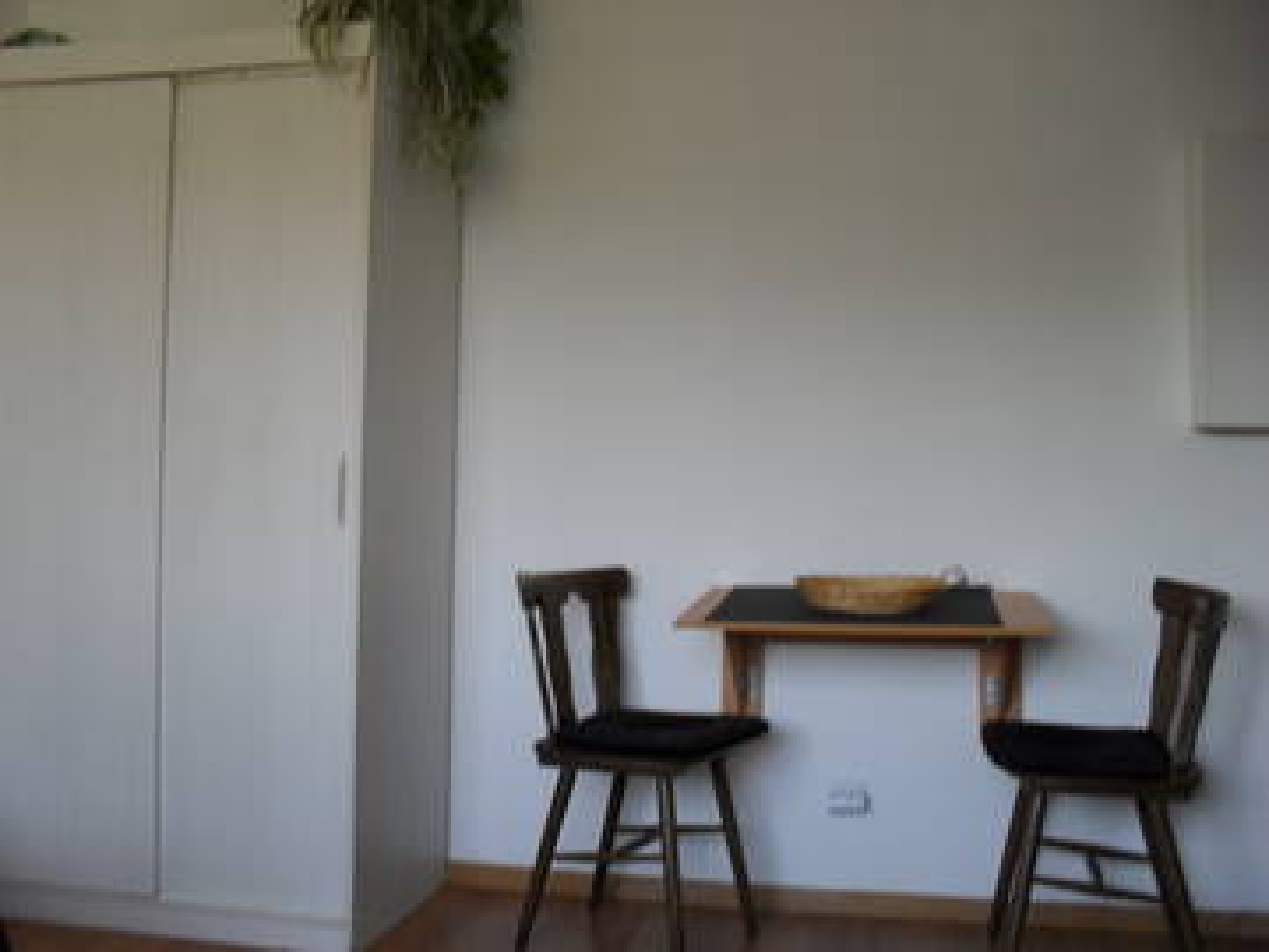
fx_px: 1283
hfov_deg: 52.6
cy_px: 476
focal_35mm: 35
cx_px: 634
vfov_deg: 40.7
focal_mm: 6.3
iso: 100
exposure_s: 1/30
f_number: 3.2
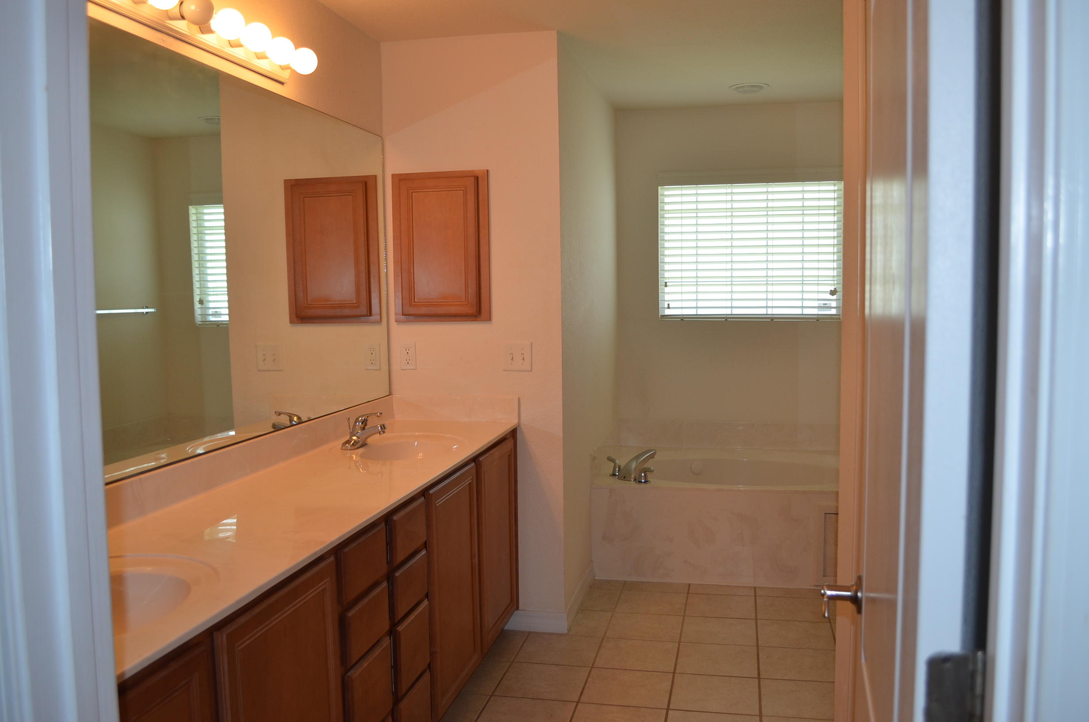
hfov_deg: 62.0
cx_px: 544
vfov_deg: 43.4
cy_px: 361
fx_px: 906
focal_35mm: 30
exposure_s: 1/125
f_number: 3.8
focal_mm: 20
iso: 360
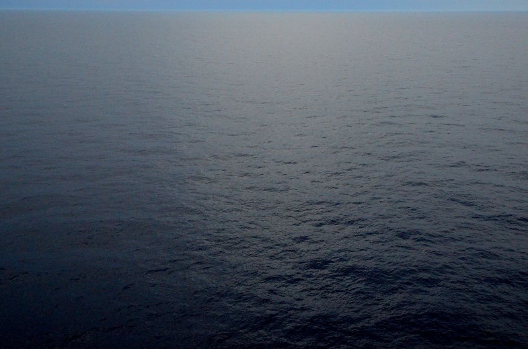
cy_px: 131
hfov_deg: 46.4
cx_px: 291
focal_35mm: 42
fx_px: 614
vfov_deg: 31.6
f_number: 4.5
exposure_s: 1/1600
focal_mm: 22
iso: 3200
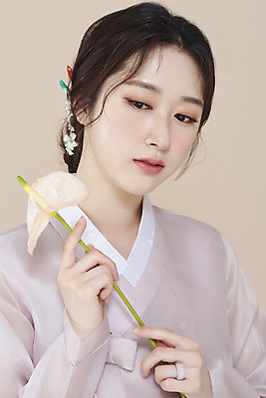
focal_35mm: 105
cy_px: 199
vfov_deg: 19.4
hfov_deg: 13.1
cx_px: 133
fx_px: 1163
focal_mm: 105
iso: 64
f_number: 11
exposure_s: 1/125
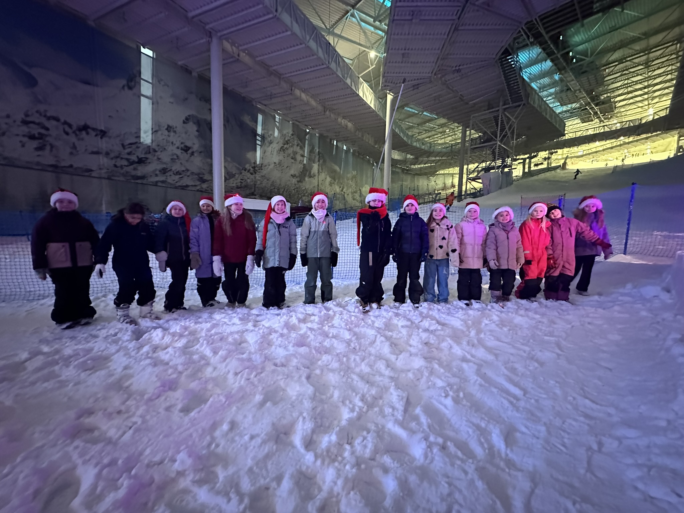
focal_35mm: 14
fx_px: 277
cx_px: 342
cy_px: 256
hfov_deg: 102.1
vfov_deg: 85.7
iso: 1250
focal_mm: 2.22
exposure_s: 1/37
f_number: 2.2
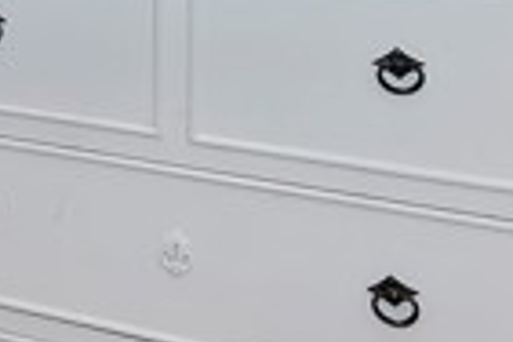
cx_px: -215
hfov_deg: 24.4
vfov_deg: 16.8
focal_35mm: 68
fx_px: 969
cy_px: -260
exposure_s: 1/30
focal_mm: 10
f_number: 8
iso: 400
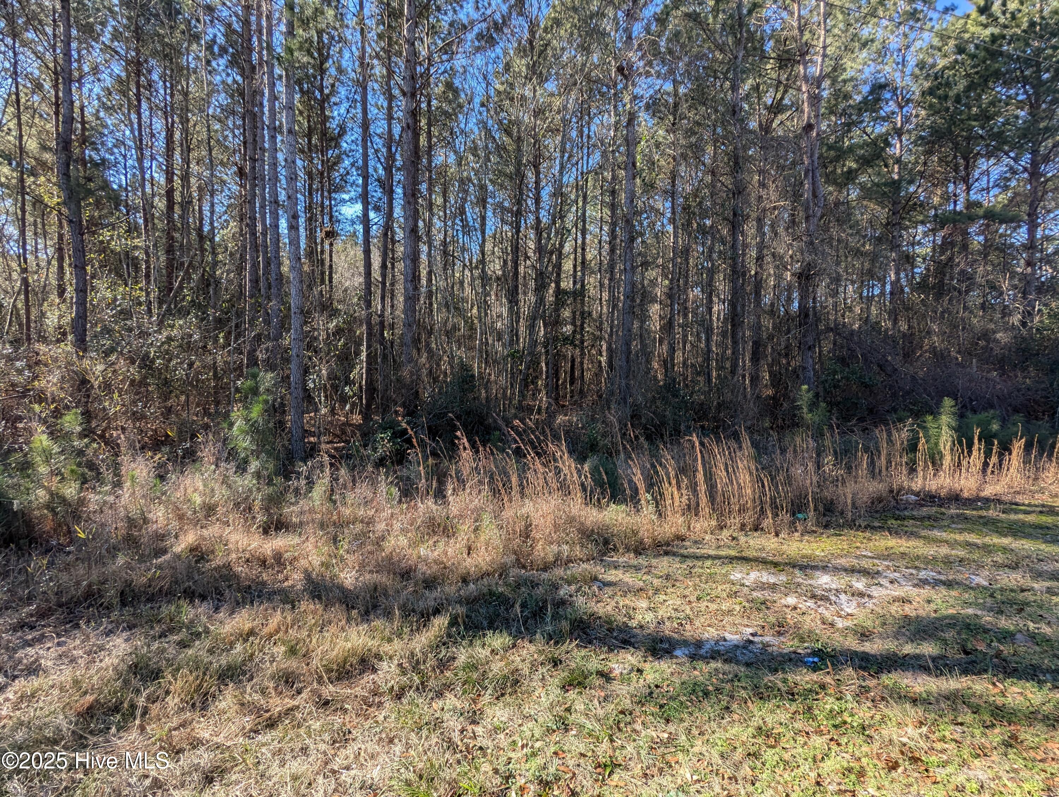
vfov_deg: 78.2
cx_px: 530
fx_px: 490
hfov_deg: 94.4
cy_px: 398
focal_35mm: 16
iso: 41
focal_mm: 2.35
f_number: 2.2
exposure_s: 1/340
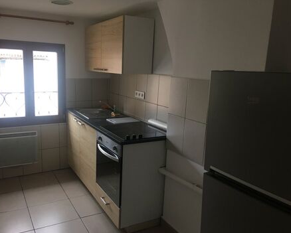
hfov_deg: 57.1
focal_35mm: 31
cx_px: 133
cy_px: 119
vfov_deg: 47.2
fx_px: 267
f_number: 2.2
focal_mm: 4.15
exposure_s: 1/17
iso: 50
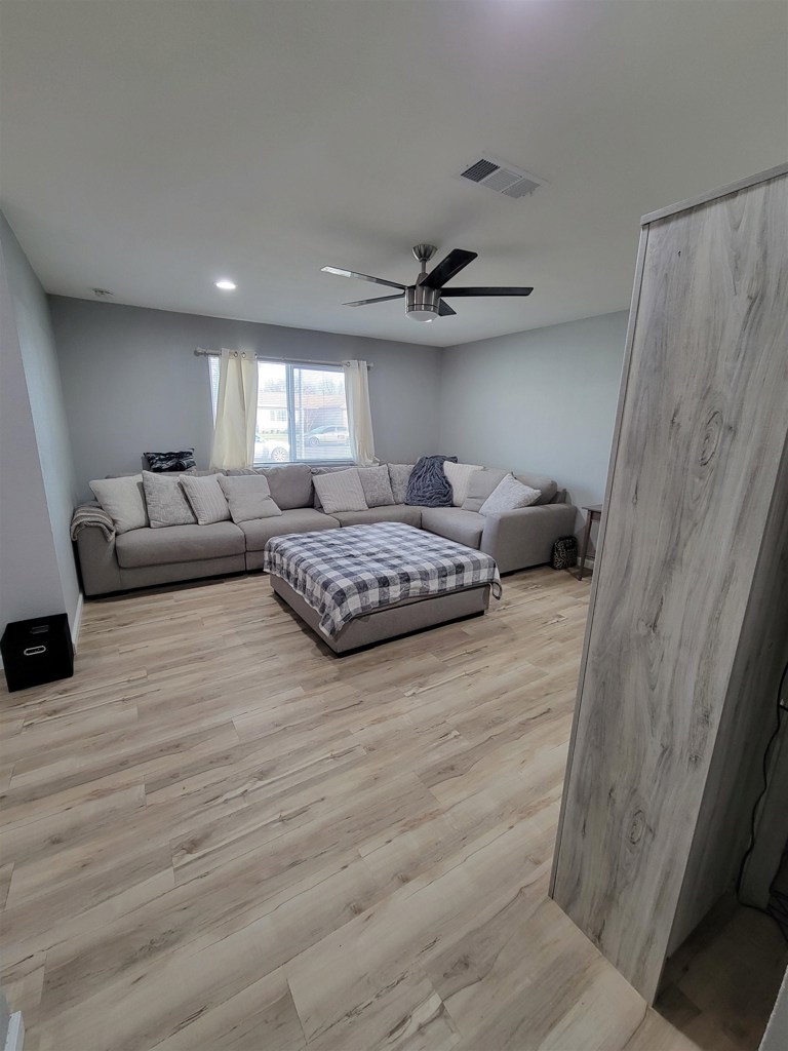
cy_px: 526
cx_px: 394
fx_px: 395
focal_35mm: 13
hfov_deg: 89.9
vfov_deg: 106.2
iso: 200
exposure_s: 1/60
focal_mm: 2.2
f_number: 2.2
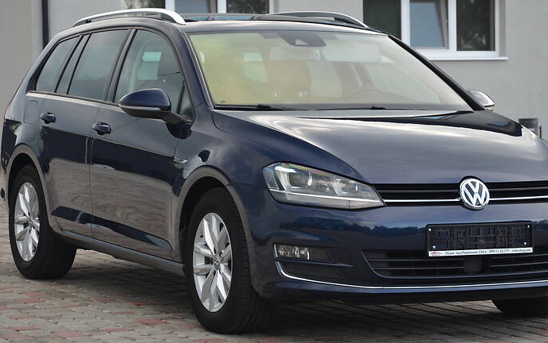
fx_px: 1981
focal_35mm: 133
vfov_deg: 9.9
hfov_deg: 15.7
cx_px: 294
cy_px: 152
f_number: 5.3
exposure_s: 1/60
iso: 400
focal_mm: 75
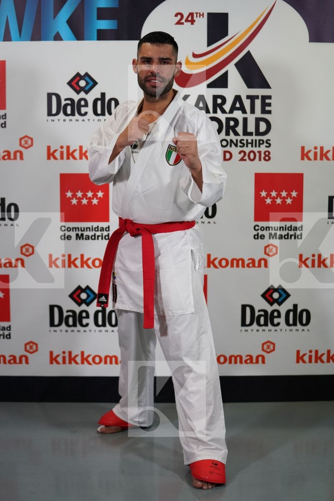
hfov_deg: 19.5
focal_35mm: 70
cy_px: 250
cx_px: 167
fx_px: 974
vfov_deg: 28.8
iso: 2500
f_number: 2.8
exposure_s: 1/500
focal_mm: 70
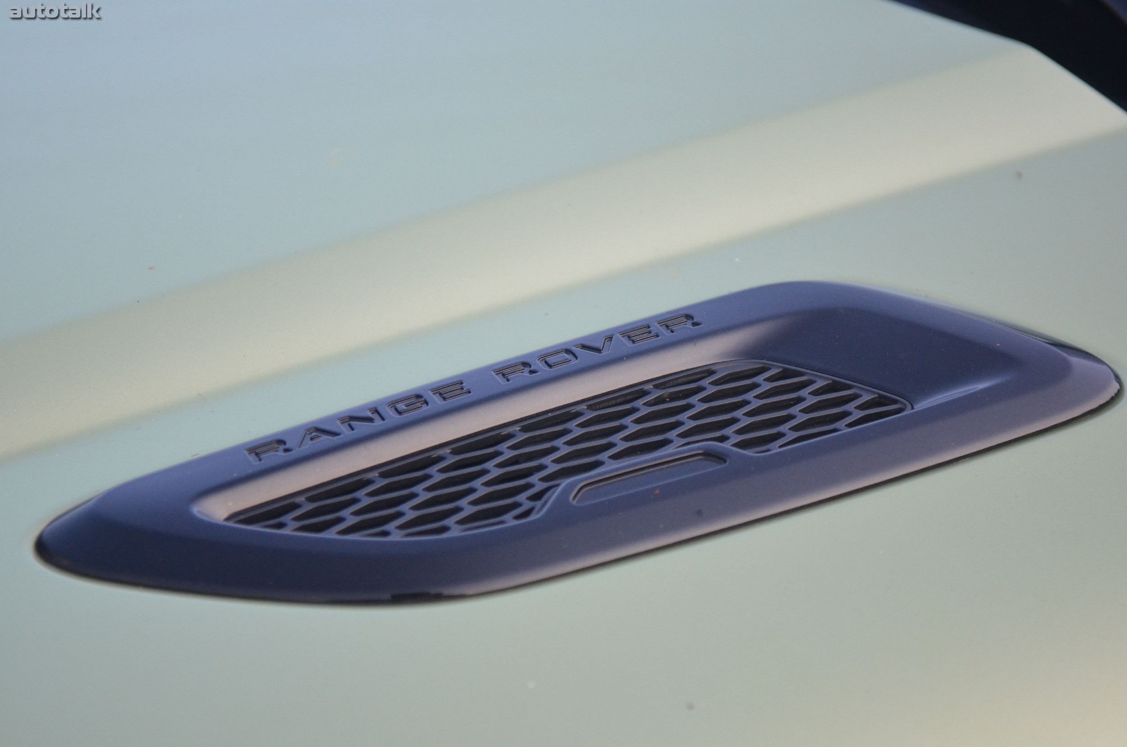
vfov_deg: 16.5
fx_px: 2577
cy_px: 374
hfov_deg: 24.7
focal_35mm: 82
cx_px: 564
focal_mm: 55
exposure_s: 1/320
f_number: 2.8
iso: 1600
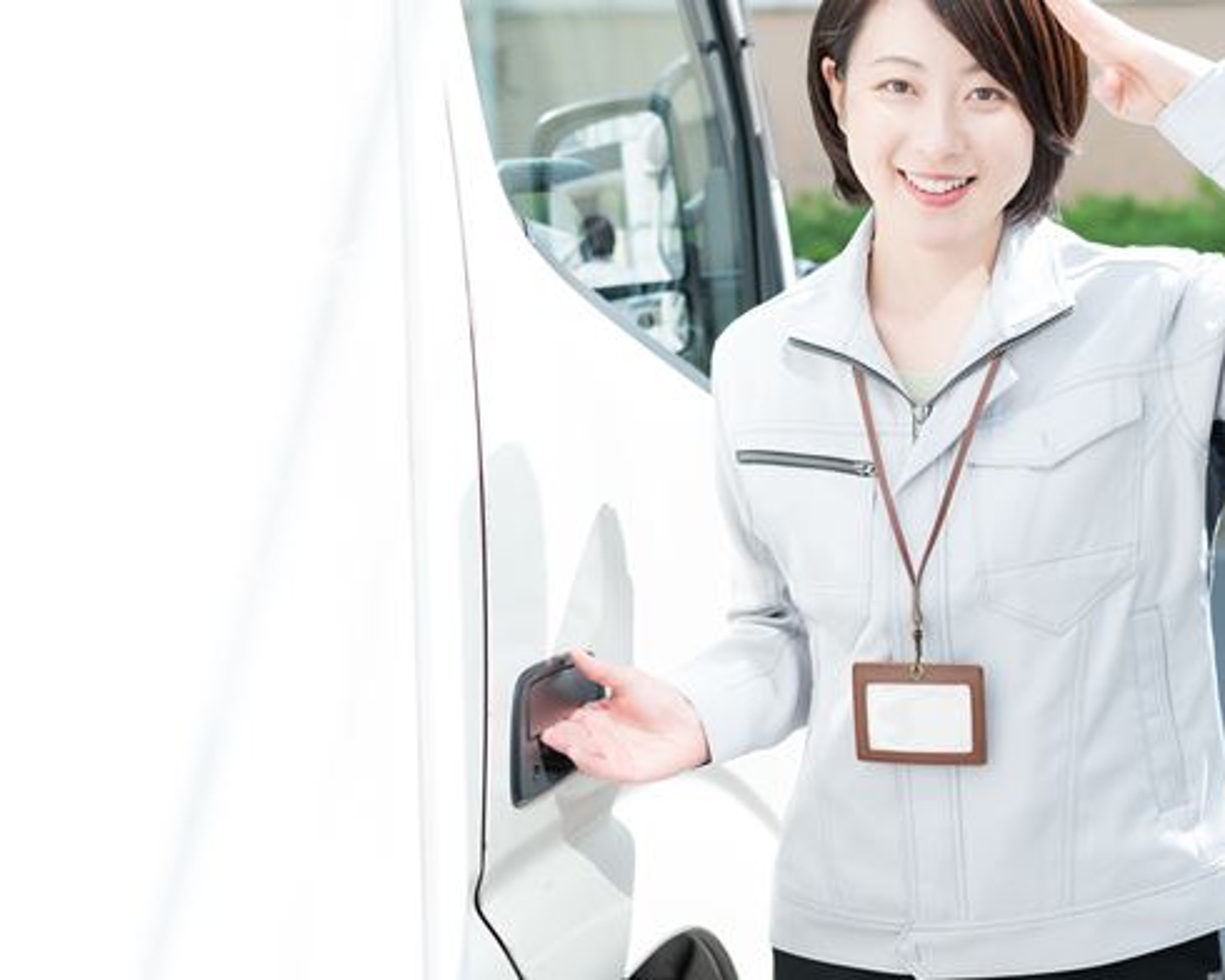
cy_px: 400
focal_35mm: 69
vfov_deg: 22.1
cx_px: 795
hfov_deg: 27.4
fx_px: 2502
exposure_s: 1/1000
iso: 200
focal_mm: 50
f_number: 3.2
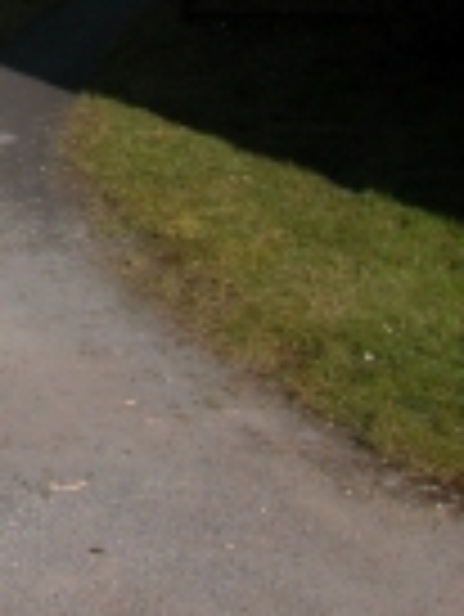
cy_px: -382
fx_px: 2338
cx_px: -360
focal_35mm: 131
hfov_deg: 10.7
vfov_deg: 13.9
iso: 100
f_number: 7.1
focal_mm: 8.9
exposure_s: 1/368
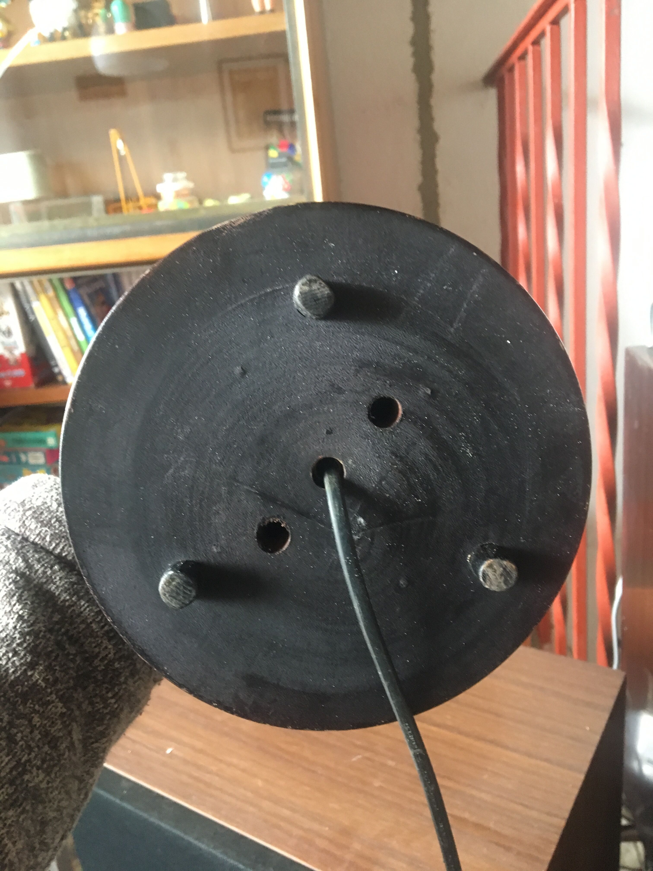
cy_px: 436
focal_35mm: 29
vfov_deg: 61.7
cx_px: 326
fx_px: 729
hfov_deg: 48.2
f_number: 2.2
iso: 200
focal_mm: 4.15
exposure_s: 1/20
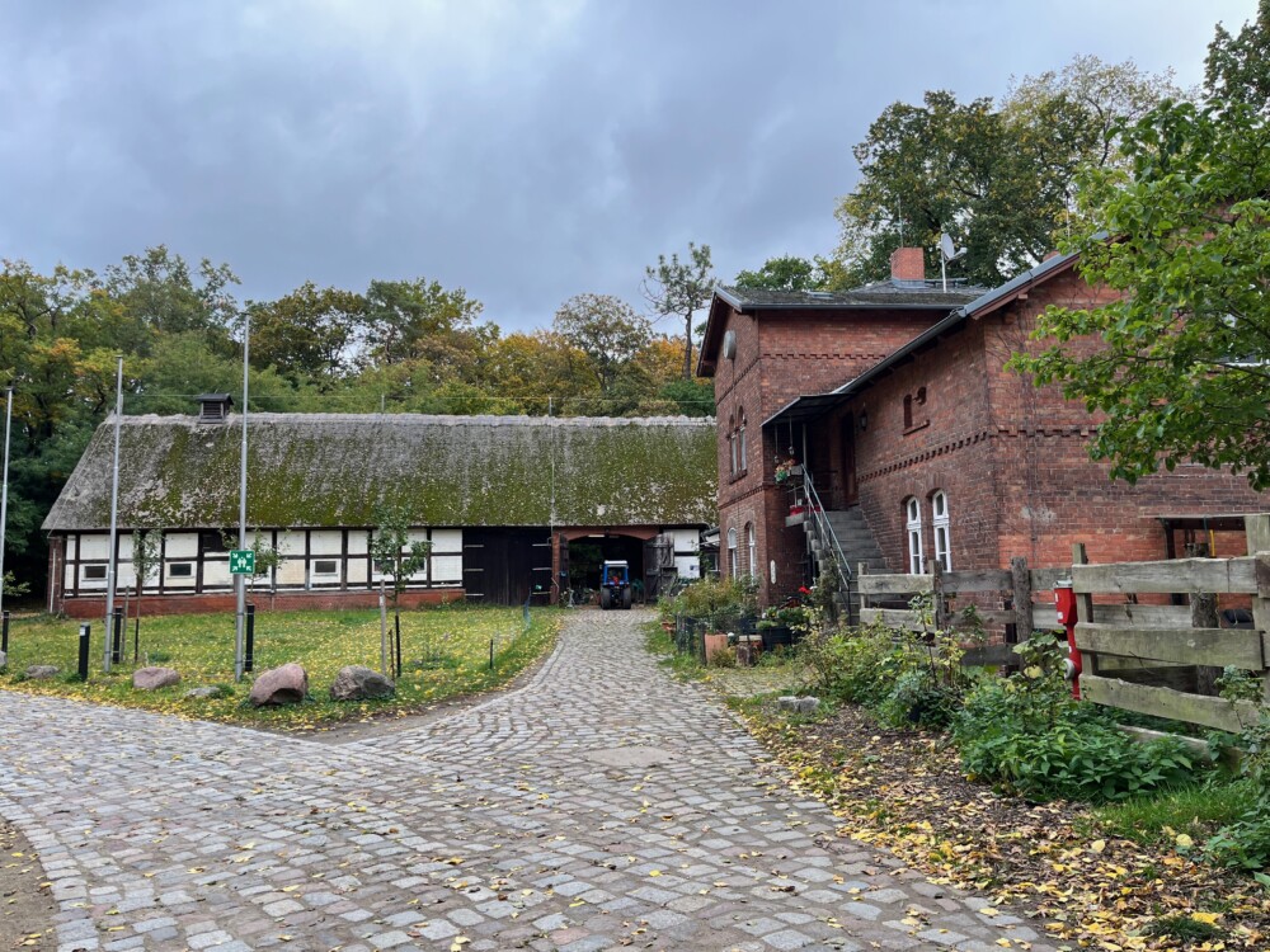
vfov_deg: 53.1
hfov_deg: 67.3
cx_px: 635
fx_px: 954
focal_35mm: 26
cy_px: 476
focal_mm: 5.1
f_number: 1.6
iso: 50
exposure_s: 1/404
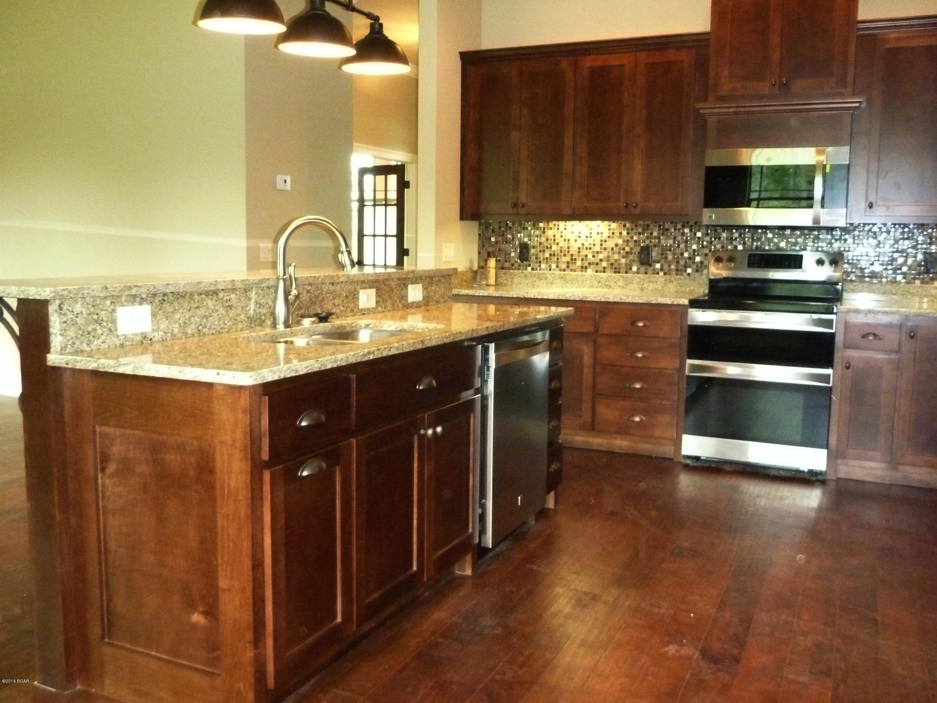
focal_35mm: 32
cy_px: 352
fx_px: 866
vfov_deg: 44.2
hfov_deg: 56.8
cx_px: 468
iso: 1000
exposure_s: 1/30
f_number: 3.3
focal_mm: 4.9
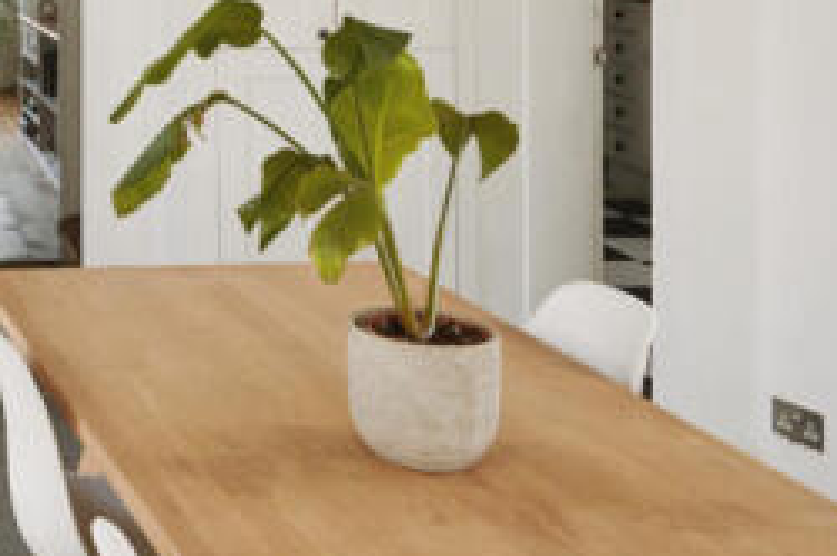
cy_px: -162
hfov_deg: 28.3
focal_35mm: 63
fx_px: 1463
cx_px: -136
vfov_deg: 19.8
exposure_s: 1/80
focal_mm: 24
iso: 100
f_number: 8
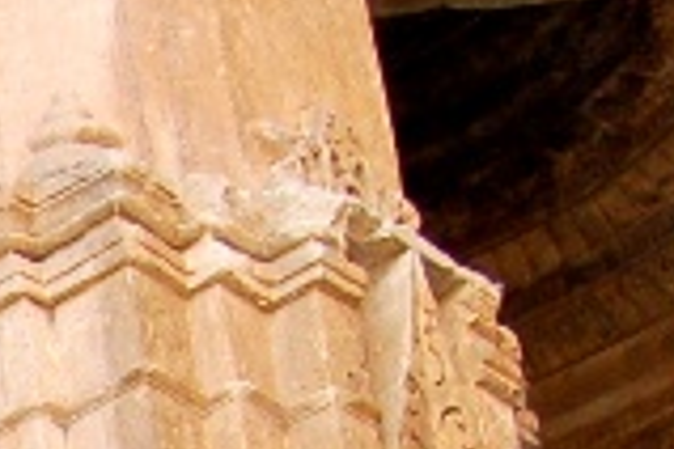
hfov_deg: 9.8
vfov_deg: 7.0
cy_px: 1396
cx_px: -1161
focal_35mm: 174
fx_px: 3257
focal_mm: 18
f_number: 5.6
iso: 320
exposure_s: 1/125
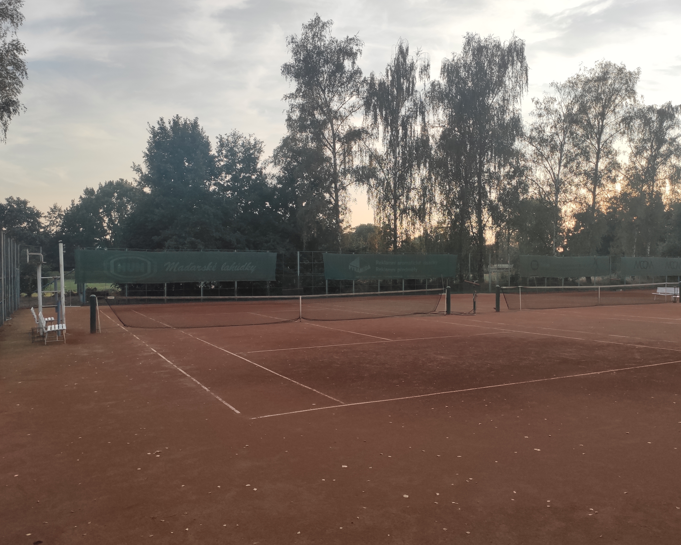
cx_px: 373
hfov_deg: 62.1
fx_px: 564
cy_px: 281
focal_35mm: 28
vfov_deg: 51.5
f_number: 1.75
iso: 112
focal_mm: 4.77
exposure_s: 1/993
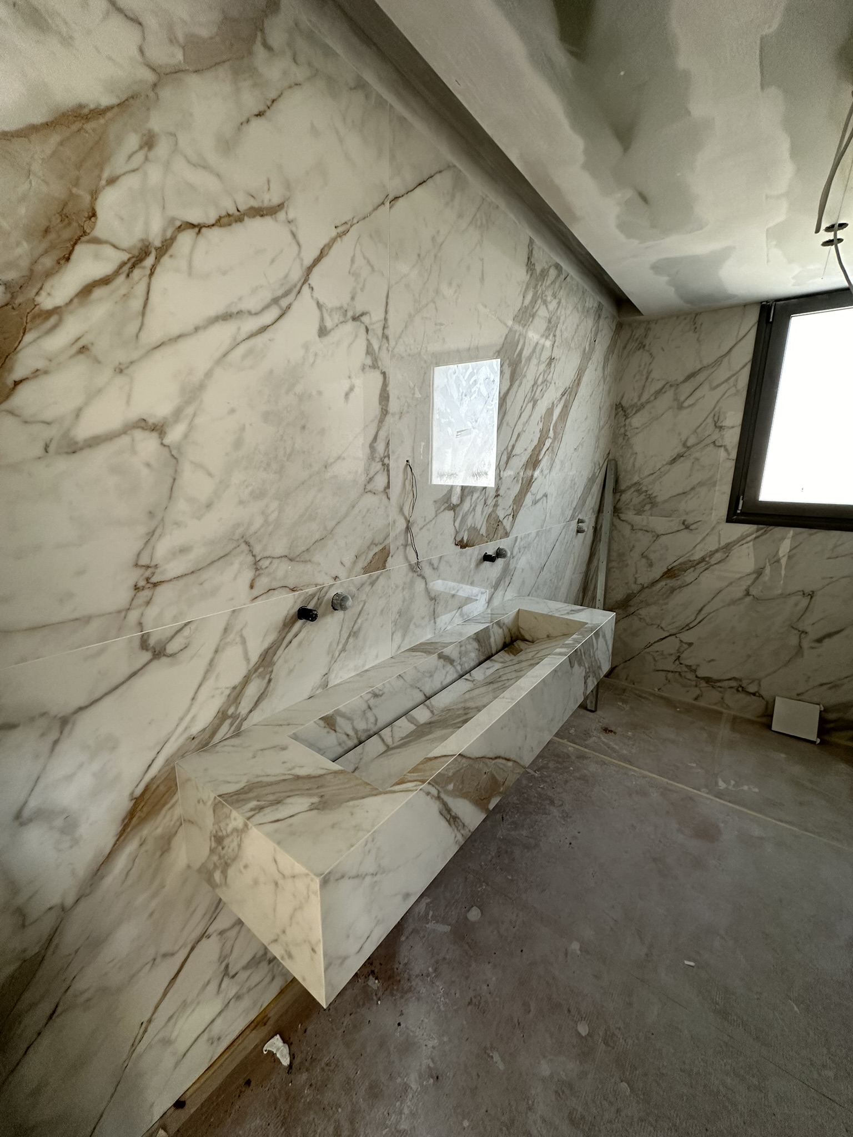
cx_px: 426
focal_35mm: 14
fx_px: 460
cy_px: 568
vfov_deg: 102.1
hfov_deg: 85.7
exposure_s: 1/99
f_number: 2.2
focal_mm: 2.22
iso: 160
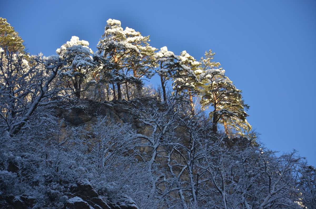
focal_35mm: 158
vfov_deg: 8.7
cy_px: 104
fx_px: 1380
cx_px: 158
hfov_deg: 13.1
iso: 100
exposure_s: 1/250
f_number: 6.3
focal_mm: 105
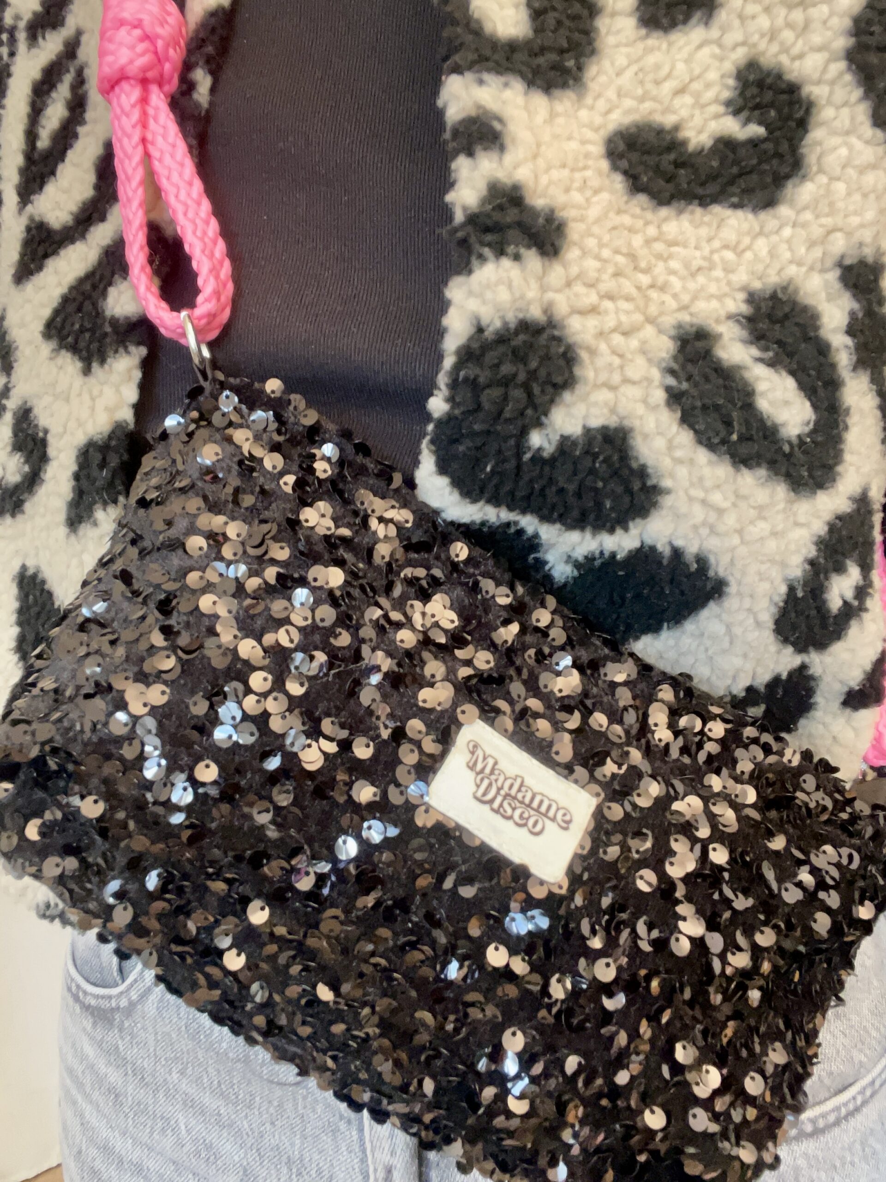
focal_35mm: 30
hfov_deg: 46.8
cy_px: 591
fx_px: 1024
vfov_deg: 60.0
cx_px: 443
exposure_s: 1/50
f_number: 2.2
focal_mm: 2.71
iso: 320
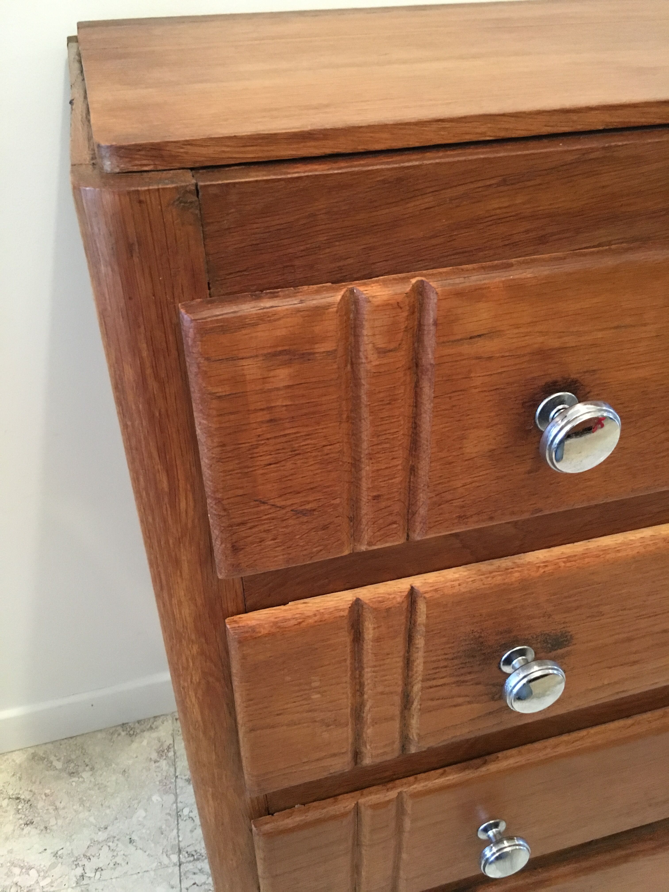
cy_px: 446
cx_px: 334
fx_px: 747
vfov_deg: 61.7
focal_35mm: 29
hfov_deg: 48.2
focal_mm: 4.15
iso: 320
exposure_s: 1/17
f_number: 2.2
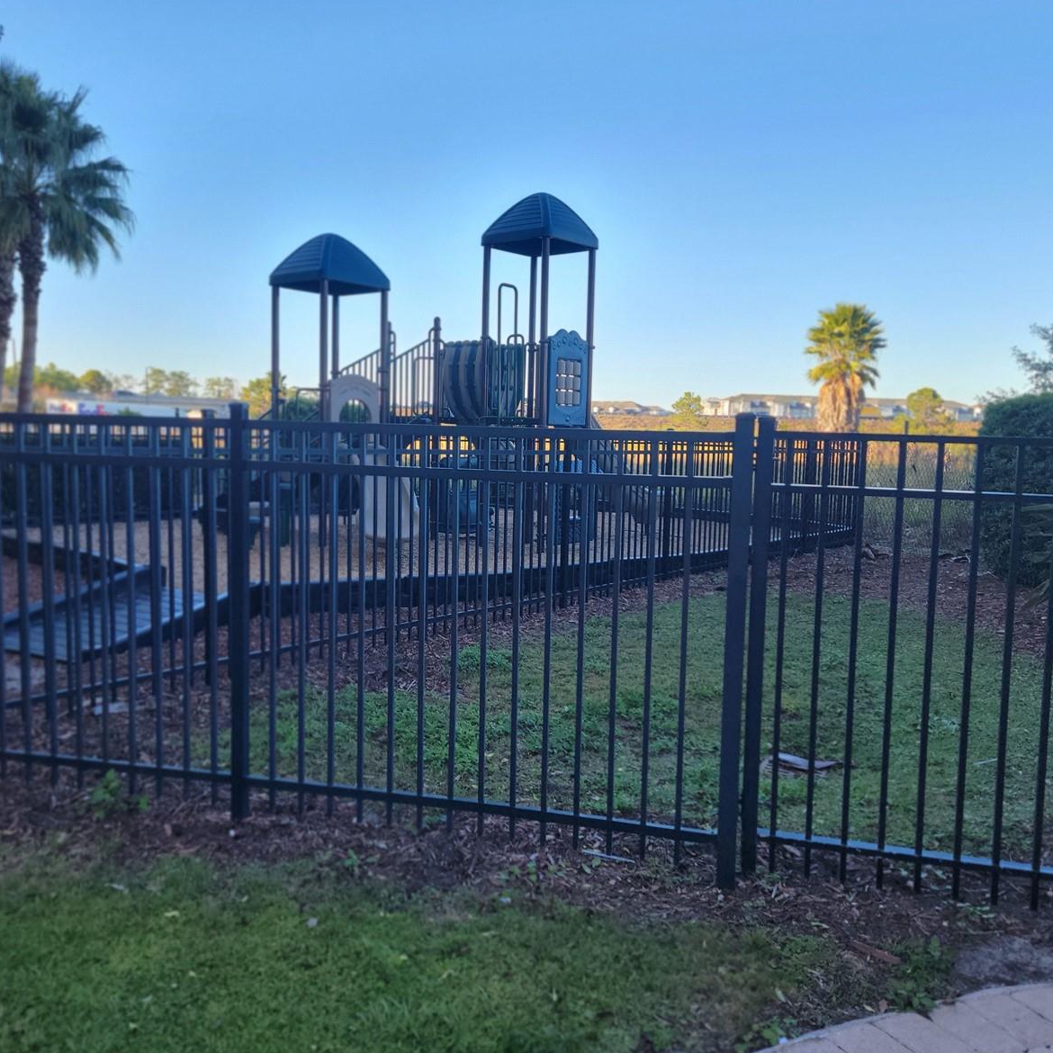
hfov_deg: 55.6
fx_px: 998
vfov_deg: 55.6
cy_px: 519
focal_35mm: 29
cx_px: 483
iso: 16
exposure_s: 1/158
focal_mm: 6.7
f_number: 1.8
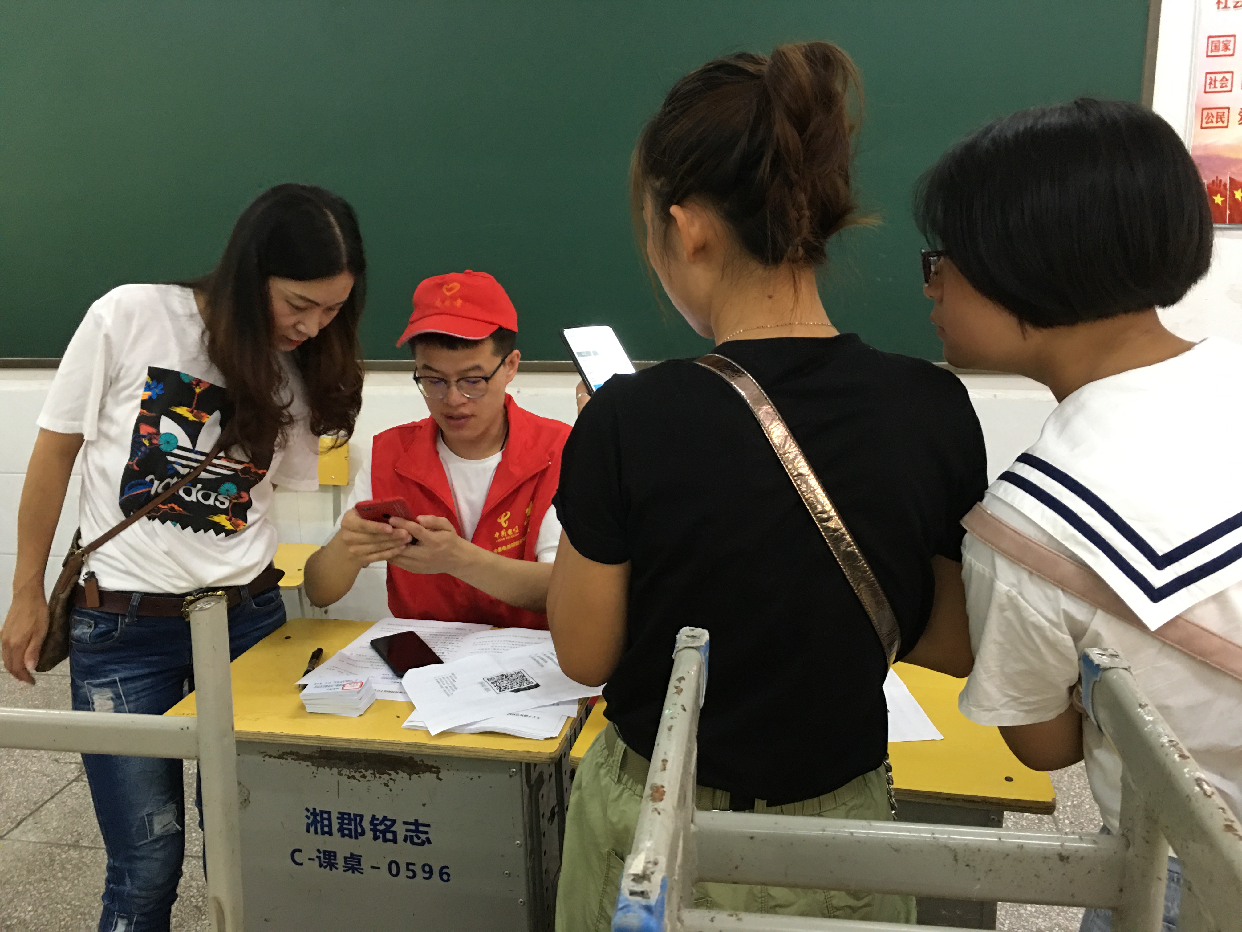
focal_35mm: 29
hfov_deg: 61.7
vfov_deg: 48.2
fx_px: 1041
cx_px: 621
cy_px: 466
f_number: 2.2
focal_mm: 4.15
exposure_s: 1/10
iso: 80
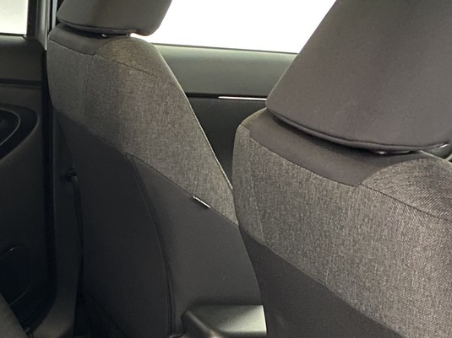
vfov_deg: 20.2
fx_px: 914
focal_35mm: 70
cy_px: 358
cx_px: -41
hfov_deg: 25.8
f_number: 1.8
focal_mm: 4.25
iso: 1600
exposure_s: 1/20
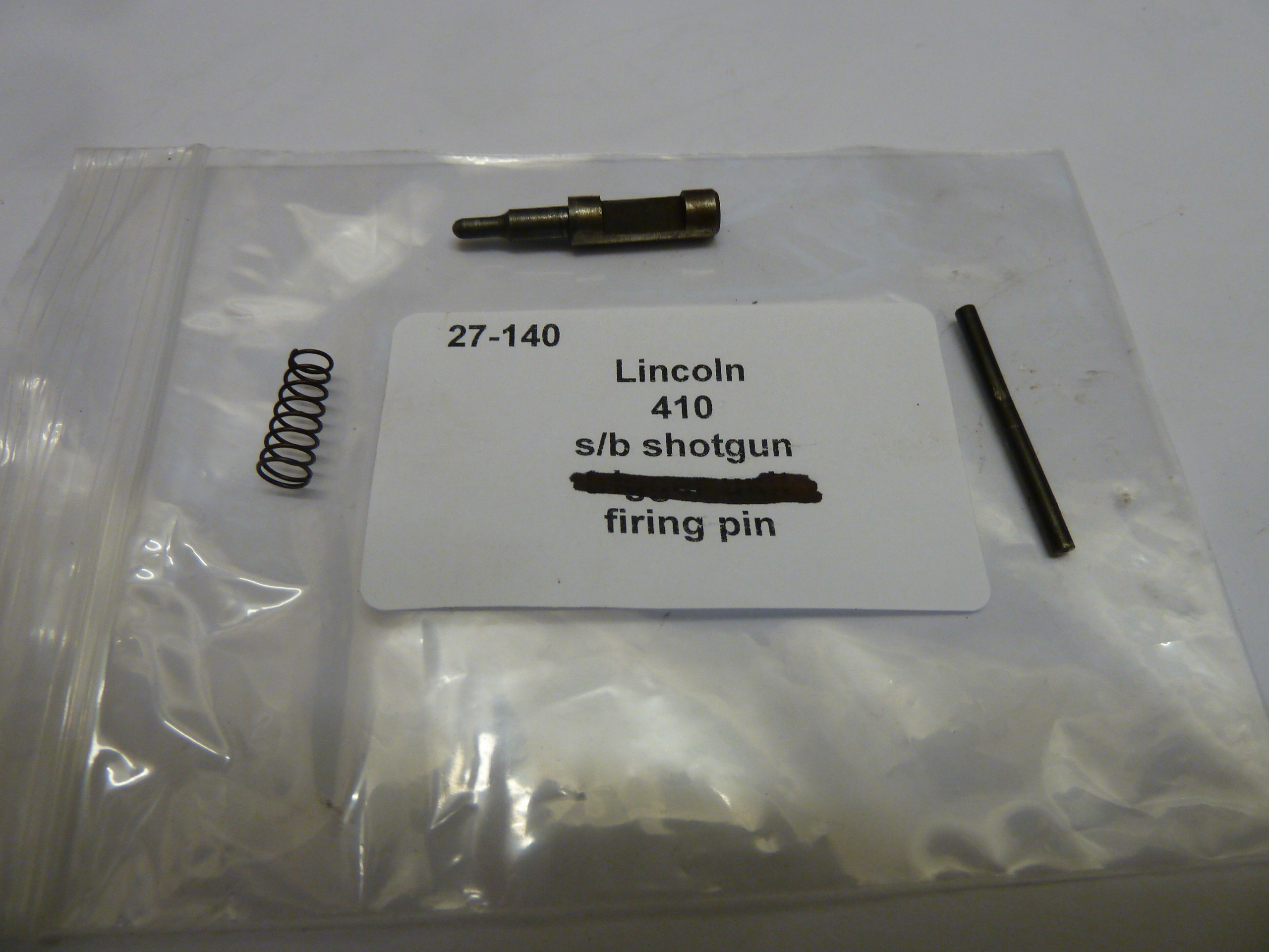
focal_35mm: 25
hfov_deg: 69.4
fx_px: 916
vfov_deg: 54.9
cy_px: 476
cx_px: 634
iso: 160
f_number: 3.3
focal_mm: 4.1
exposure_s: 1/30
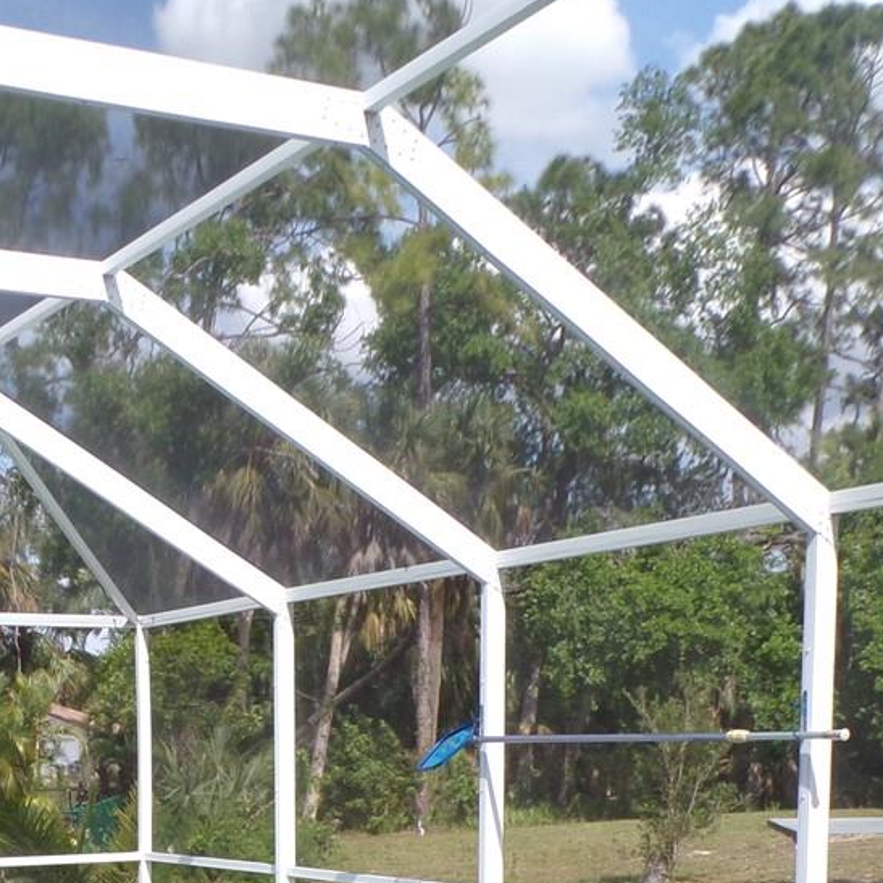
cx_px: 203
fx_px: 1789
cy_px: 933
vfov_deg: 25.9
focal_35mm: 62
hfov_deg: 27.3
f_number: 5.8
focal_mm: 4.3
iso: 80
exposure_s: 1/150
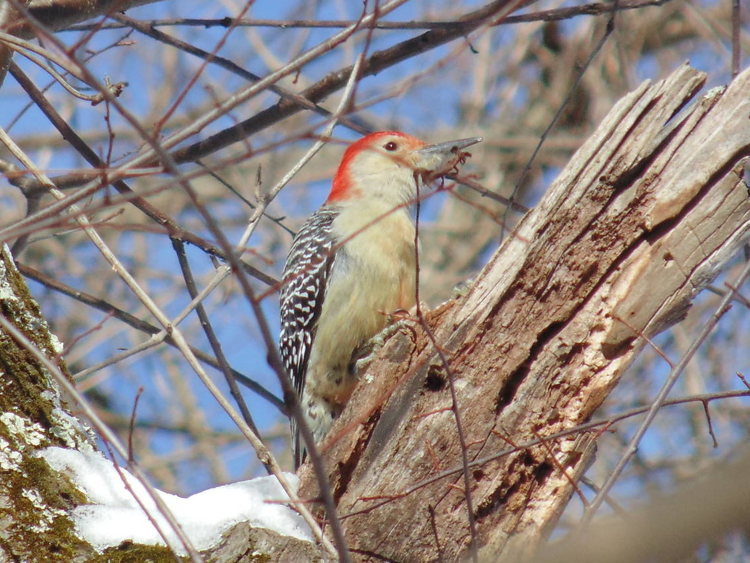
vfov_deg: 1.8
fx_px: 17831
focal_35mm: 823
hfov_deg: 2.4
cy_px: 287
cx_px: 302
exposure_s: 1/320
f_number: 5.9
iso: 80
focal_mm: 104
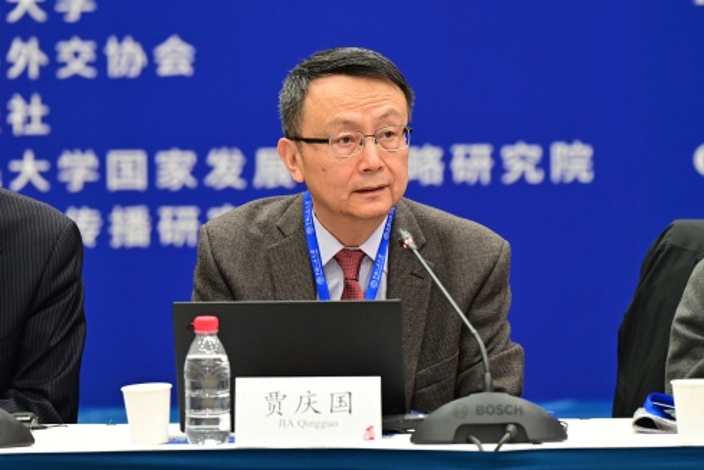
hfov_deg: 7.6
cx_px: 352
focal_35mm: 270
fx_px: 5281
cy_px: 235
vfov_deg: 5.1
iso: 1600
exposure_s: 1/160
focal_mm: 180
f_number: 3.5
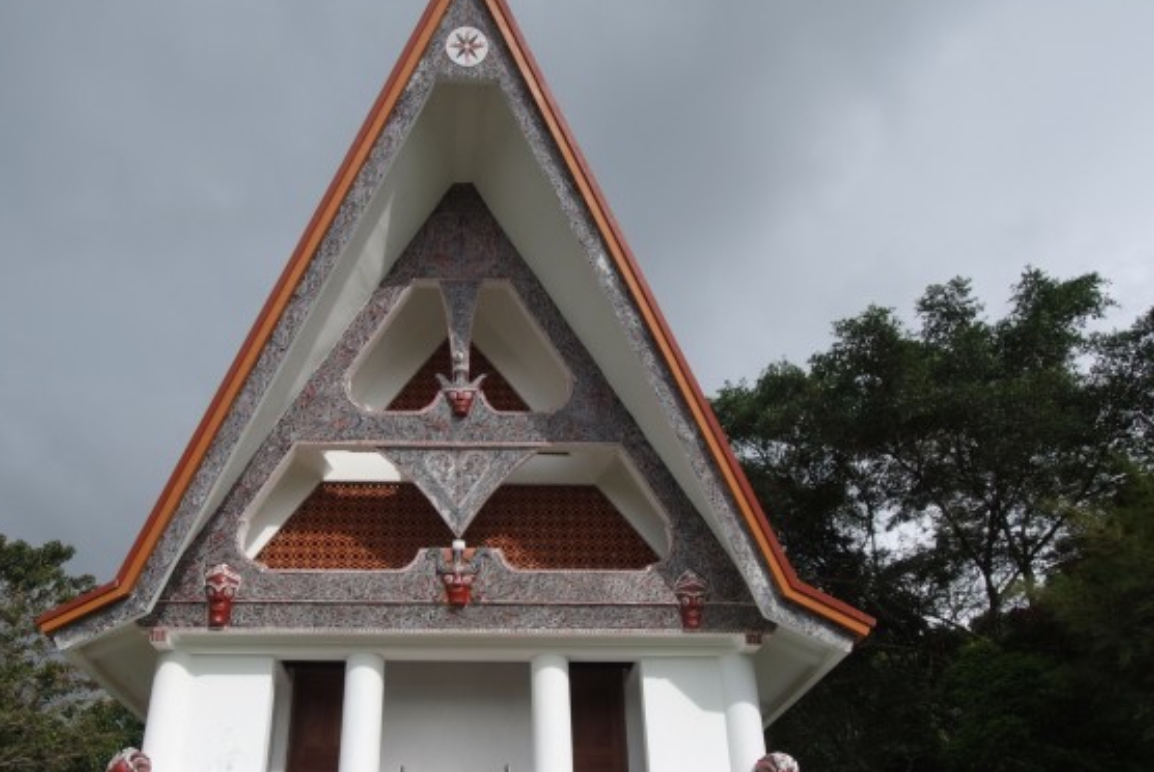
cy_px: 503
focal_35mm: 27
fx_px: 866
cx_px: 498
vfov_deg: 47.4
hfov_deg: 67.0
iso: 100
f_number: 8
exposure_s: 1/250
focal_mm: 10
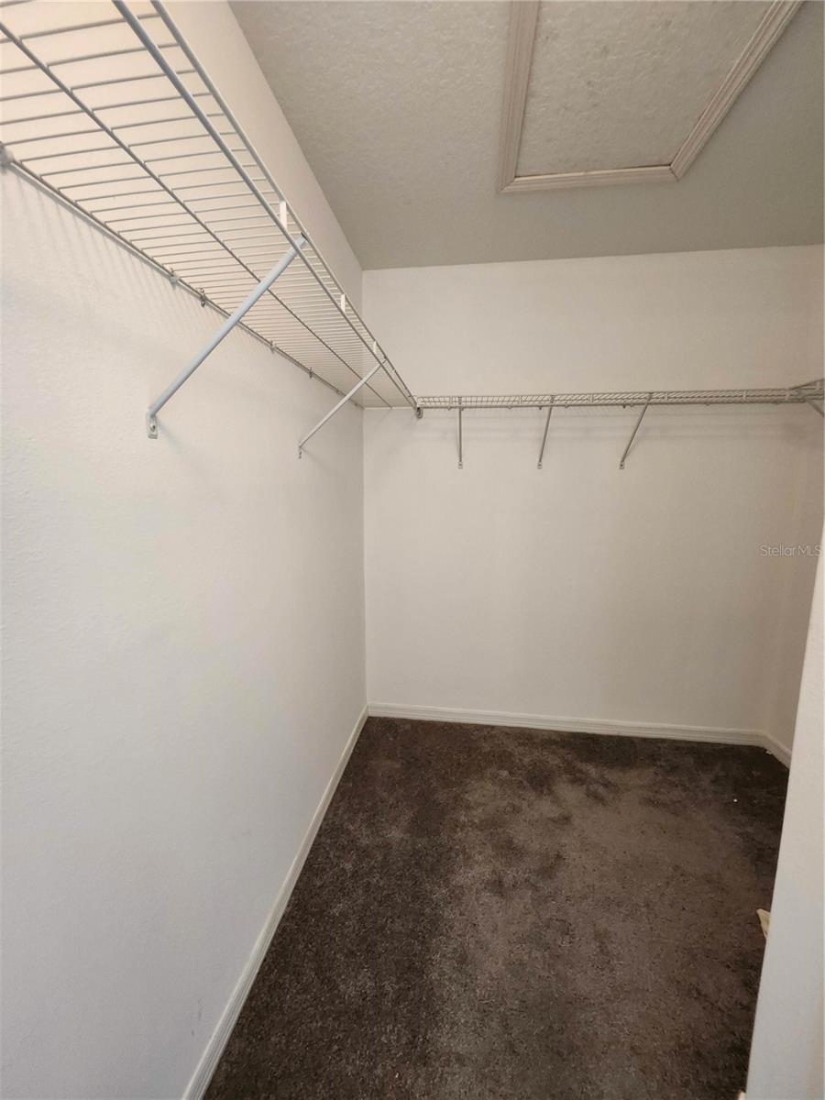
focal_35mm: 13
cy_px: 550
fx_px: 413
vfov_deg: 106.2
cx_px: 412
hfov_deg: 89.9
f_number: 2.2
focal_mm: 1.74
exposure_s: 1/40
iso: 320
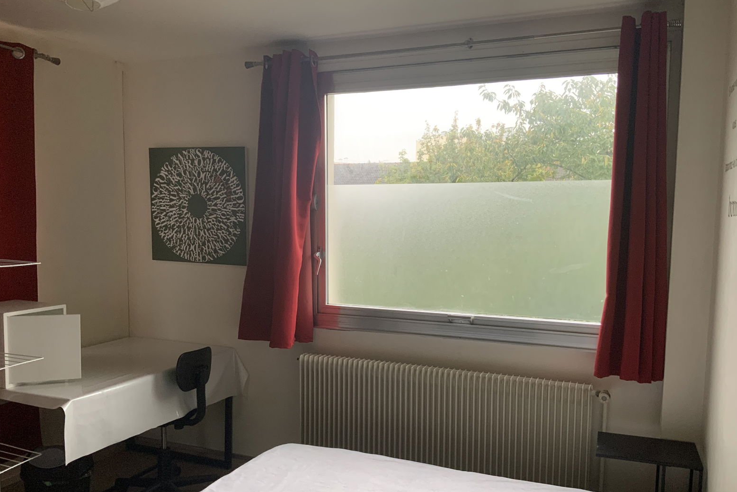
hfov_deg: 60.3
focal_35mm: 31
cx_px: 372
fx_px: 635
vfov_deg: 42.2
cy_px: 279
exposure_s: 1/60
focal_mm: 3
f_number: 1.8
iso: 80
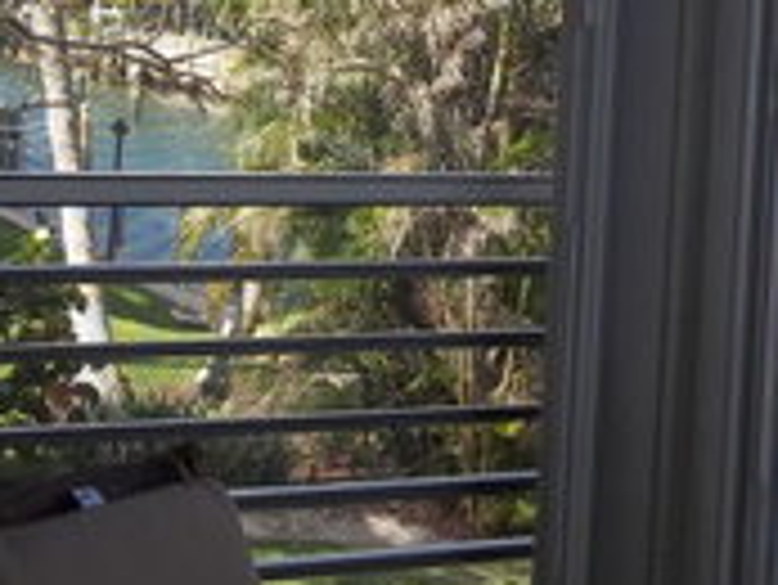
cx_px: 340
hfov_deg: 24.7
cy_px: 108
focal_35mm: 79
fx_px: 1777
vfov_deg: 18.5
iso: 64
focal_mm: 5.7
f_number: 2.9
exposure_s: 1/320
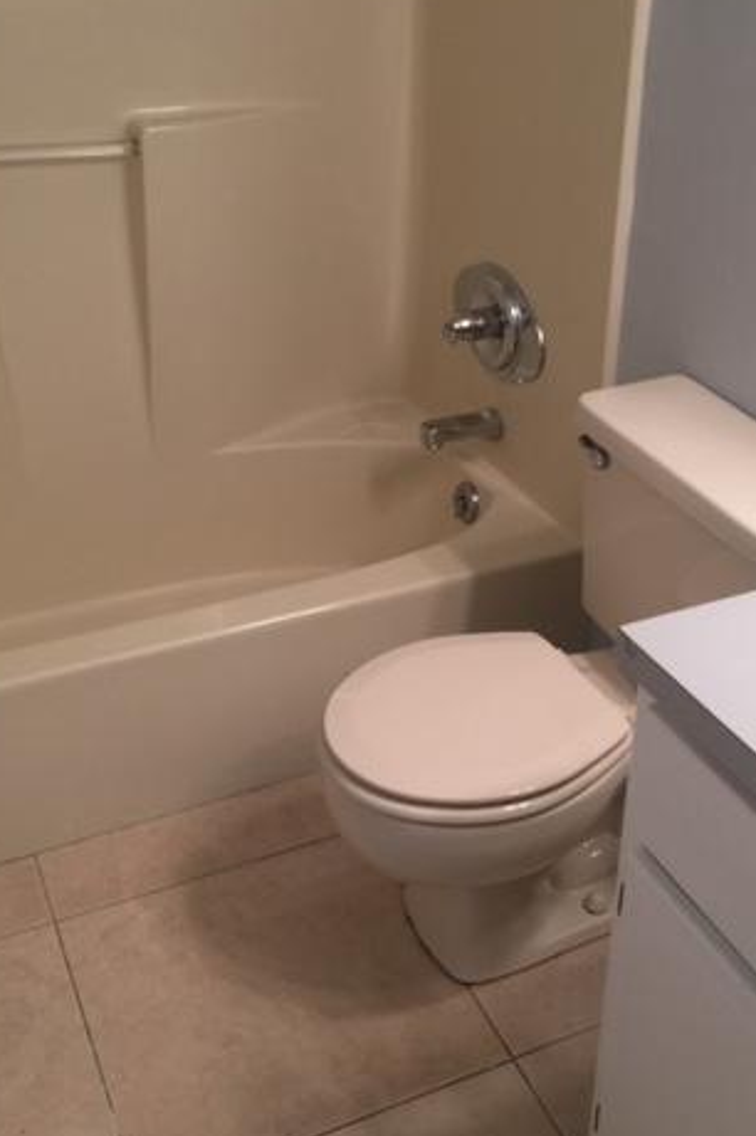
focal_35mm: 42
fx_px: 1325
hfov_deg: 31.8
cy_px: 561
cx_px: 440
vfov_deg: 46.4
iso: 32
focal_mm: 4.15
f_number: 2.2
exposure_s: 1/15
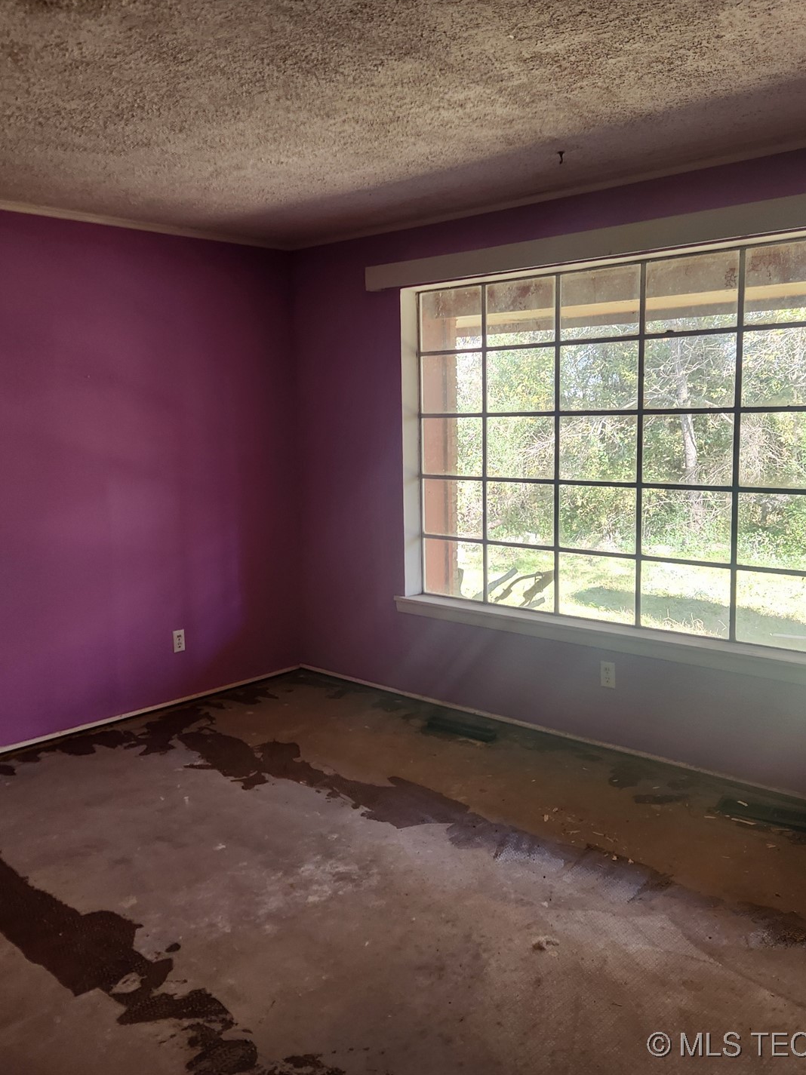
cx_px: 386
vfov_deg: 58.4
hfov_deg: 45.4
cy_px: 533
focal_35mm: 31
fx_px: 963
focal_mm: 5.4
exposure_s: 1/120
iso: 200
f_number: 1.8
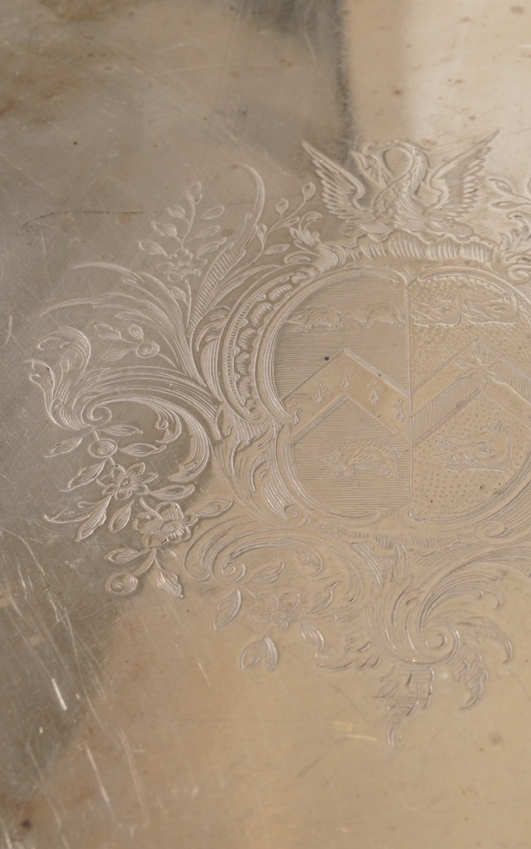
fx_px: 1597
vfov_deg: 29.8
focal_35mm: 69
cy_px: 424
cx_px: 474
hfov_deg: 18.6
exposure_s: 1/125
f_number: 22
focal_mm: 30
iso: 400
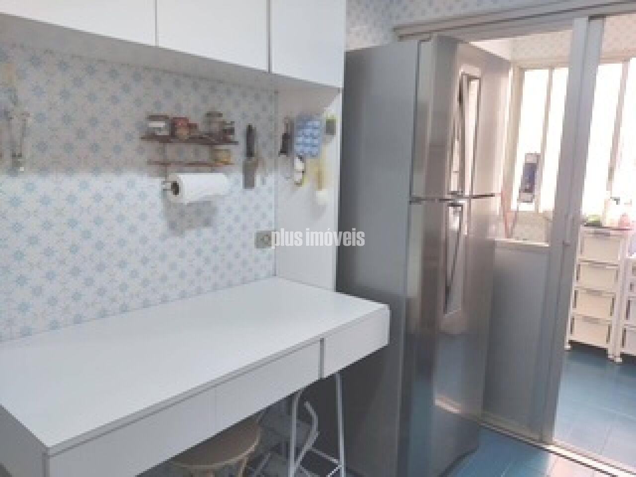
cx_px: 318
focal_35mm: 26
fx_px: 478
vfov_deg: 53.1
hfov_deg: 67.3
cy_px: 238
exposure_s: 1/30
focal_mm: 4.74
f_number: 1.79
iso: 126
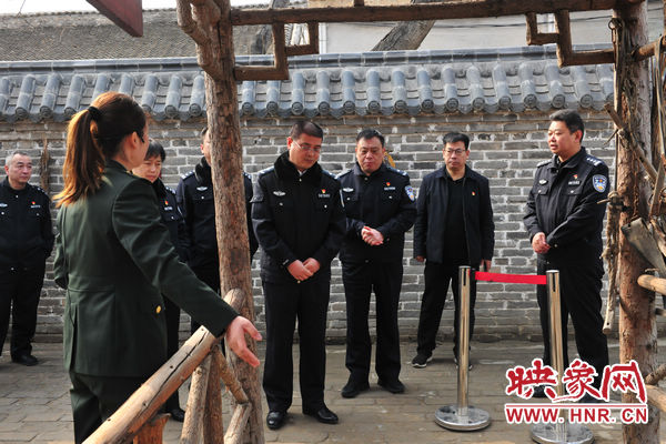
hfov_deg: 53.1
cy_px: 222
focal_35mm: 36
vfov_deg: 36.9
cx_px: 333
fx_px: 666
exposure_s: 1/640
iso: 1250
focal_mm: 36
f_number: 7.1
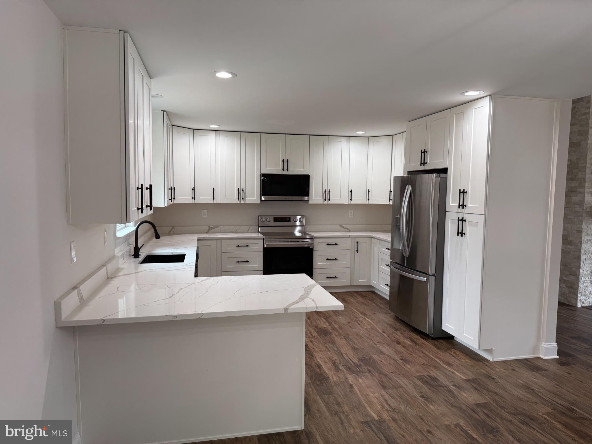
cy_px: 222
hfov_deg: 71.6
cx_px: 296
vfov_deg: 56.8
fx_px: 410
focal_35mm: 24
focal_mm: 6.76
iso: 125
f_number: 1.78
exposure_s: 1/120
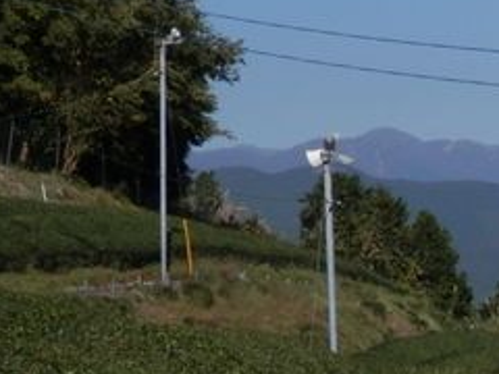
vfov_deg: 6.7
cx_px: 809
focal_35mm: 220
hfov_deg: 8.7
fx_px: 3171
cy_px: 472
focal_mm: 11.9
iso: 100
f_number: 12.4
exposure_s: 1/200
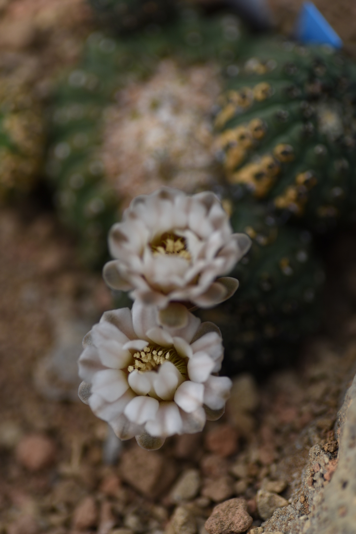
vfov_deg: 22.6
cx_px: 178
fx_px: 1334
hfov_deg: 15.2
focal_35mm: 90
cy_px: 267
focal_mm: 90
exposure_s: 1/400
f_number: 3.5
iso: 100
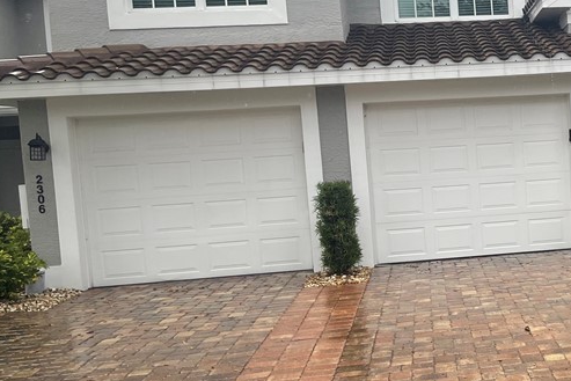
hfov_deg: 33.7
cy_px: 202
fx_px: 857
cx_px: 570
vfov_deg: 25.1
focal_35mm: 54
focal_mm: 5.1
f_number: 1.6
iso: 32
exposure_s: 1/428
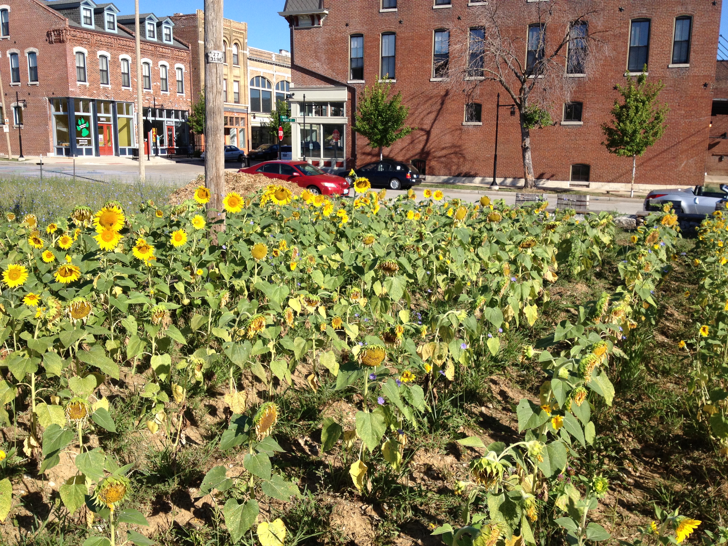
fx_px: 736
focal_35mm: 35
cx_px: 364
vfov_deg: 40.7
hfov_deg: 52.6
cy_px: 273
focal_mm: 4.28
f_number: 2.4
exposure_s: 1/1534
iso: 64
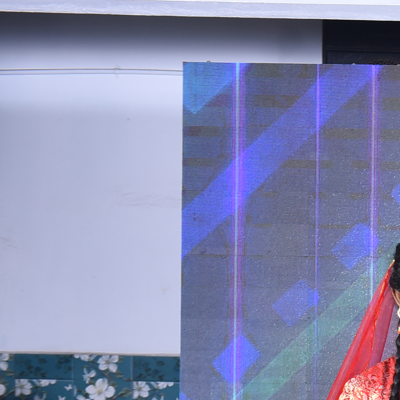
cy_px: 550
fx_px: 2366
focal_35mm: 181
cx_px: 887
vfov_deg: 9.5
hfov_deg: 8.9
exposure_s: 1/125
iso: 320
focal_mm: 48
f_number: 5
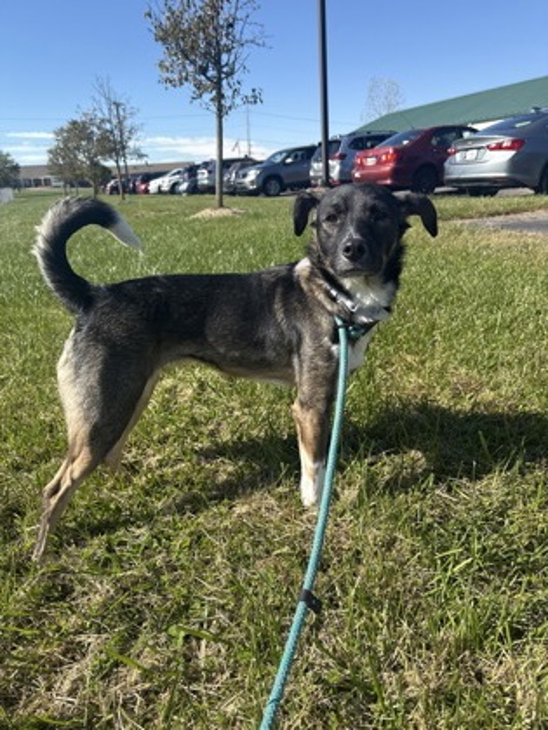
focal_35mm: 24
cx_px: 274
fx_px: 507
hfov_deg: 56.8
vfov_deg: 71.6
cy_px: 365
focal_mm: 6.76
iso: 80
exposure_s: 1/3425
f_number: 1.78
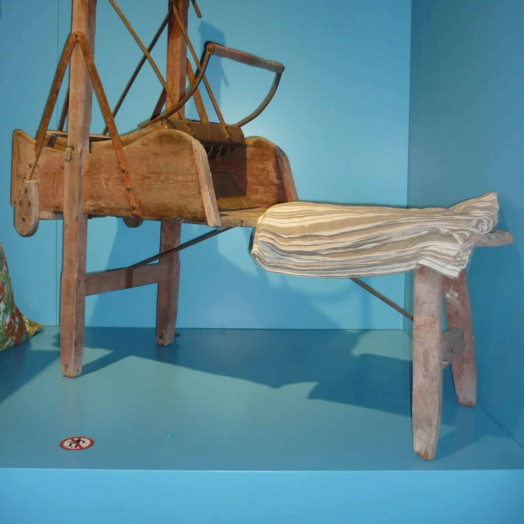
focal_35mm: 39
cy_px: 188
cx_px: 262
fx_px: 668
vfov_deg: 42.4
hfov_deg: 42.8
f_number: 2.8
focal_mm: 5.5
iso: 100
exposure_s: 1/30
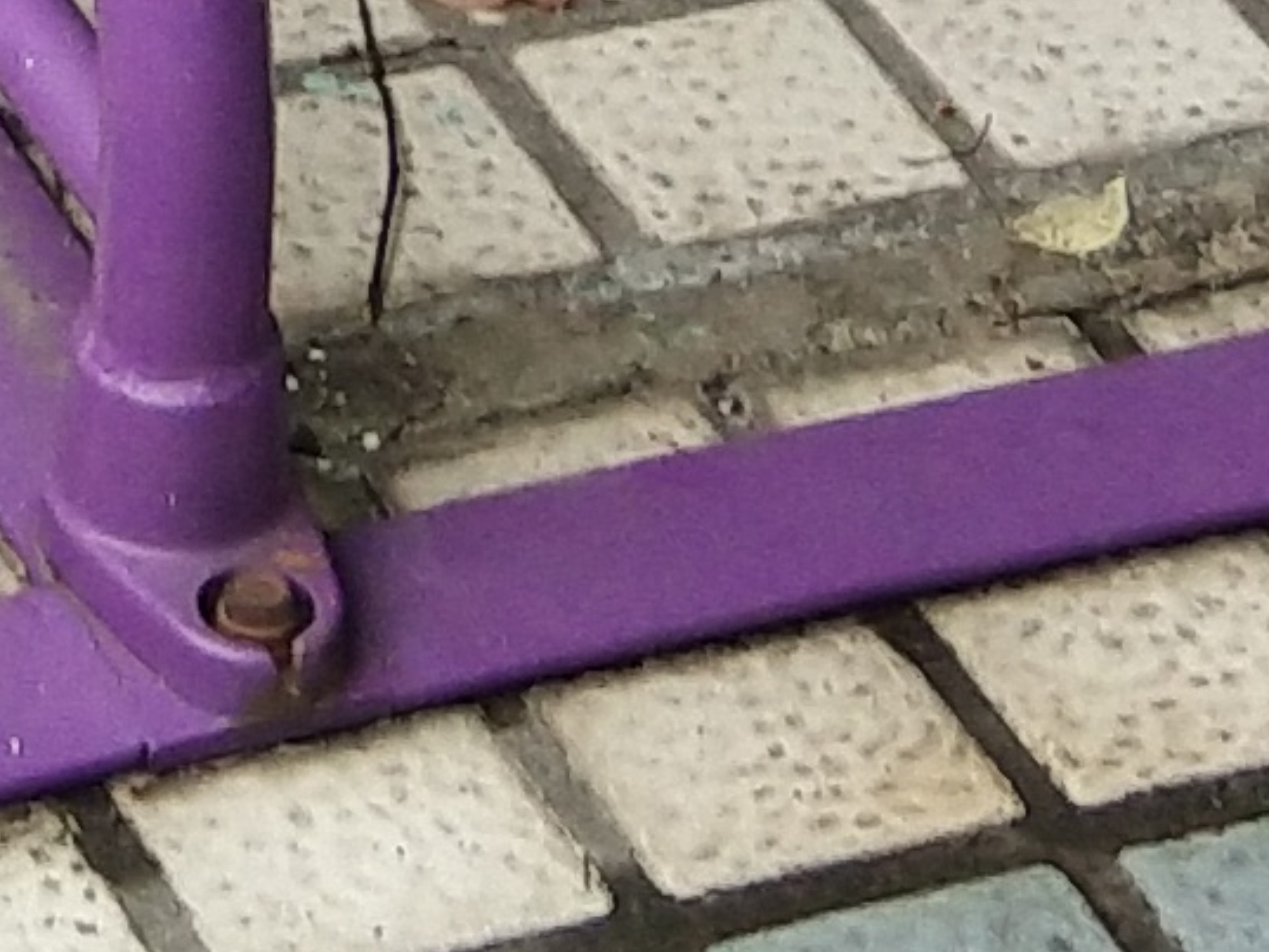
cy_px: -2098
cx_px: -423
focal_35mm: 240
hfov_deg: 8.1
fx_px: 8800
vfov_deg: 5.7
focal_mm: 3.69
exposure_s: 1/100
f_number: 2.2
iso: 80
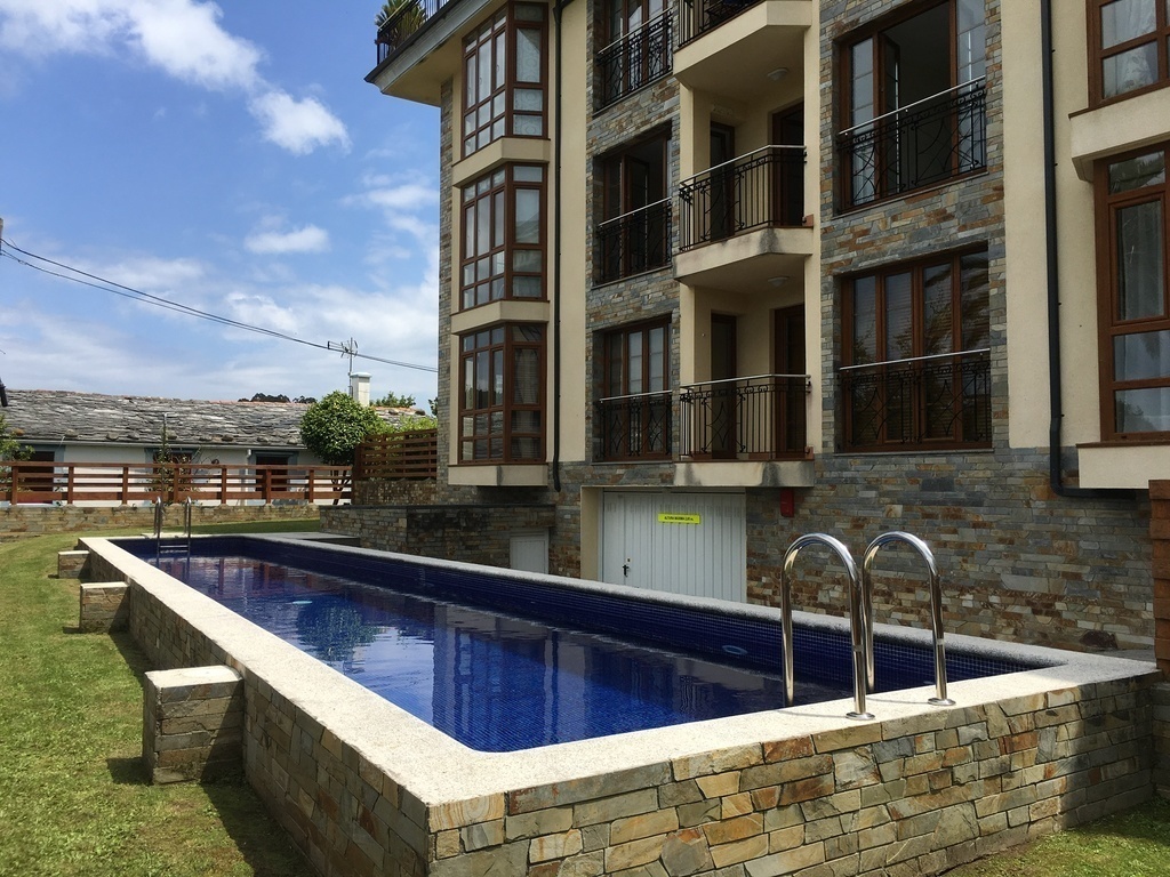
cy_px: 438
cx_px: 585
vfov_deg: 48.2
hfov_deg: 61.7
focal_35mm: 29
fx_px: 980
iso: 25
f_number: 2.2
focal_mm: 4.15
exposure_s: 1/1876
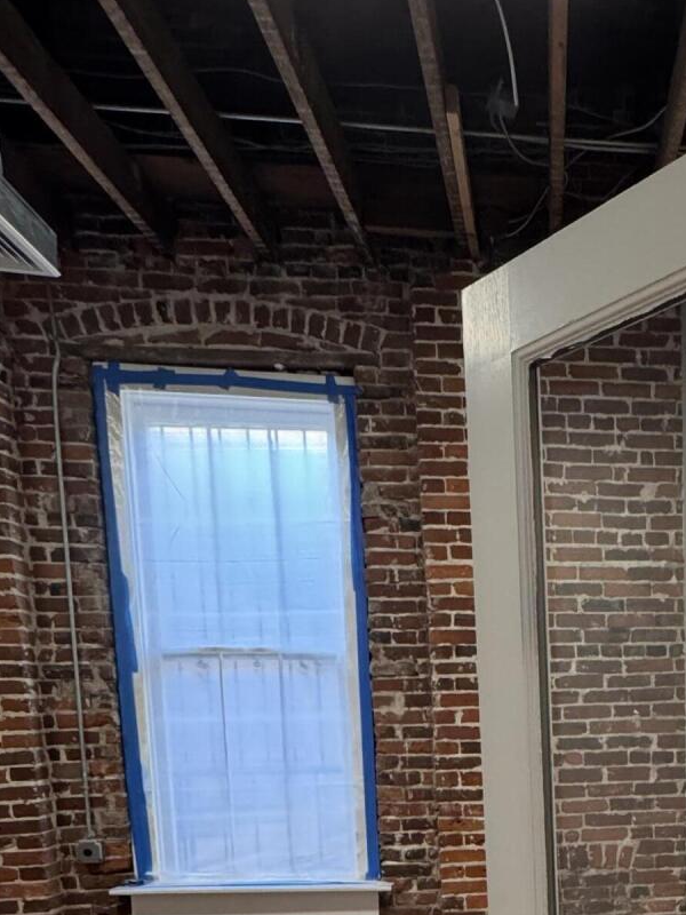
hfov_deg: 37.3
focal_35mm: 35
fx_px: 925
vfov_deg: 47.3
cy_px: 825
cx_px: 653
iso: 320
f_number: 2.2
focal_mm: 2.22
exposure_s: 1/120
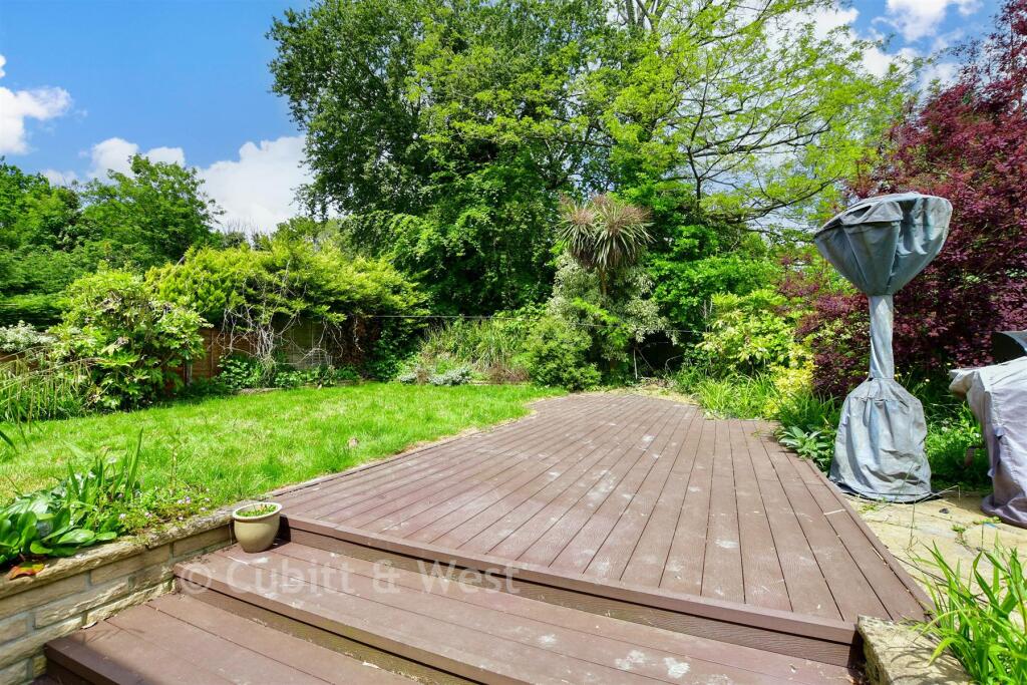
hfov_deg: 100.4
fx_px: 428
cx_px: 514
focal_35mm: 15
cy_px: 342
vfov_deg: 77.3
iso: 160
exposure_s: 1/200
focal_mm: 10
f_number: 8
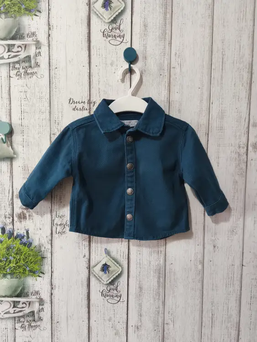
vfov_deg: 73.9
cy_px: 171
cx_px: 128
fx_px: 228
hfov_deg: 58.9
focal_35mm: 23
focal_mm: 5.35
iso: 400
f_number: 1.7
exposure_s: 1/50
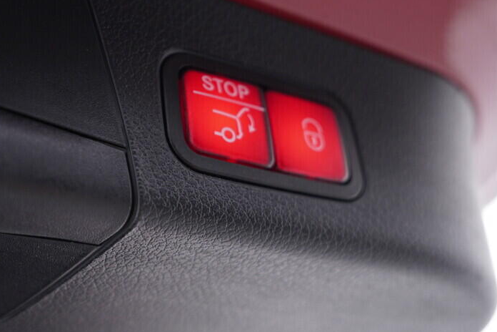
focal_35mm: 53
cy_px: 162
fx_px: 732
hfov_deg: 37.4
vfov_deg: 25.5
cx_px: 207
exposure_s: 1/40
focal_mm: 24
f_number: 2.8
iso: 200
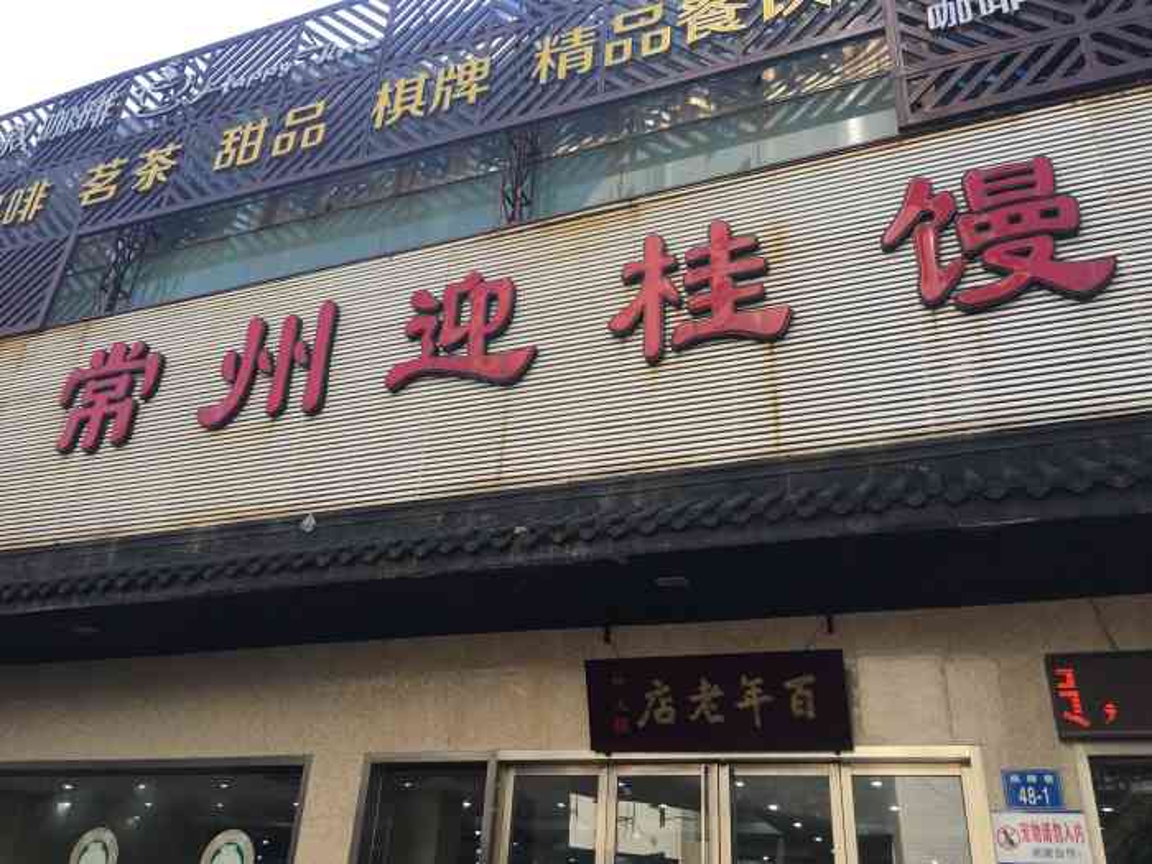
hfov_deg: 61.7
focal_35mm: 29
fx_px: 965
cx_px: 576
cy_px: 432
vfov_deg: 48.2
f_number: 2.2
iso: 25
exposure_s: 1/439
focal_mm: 4.15
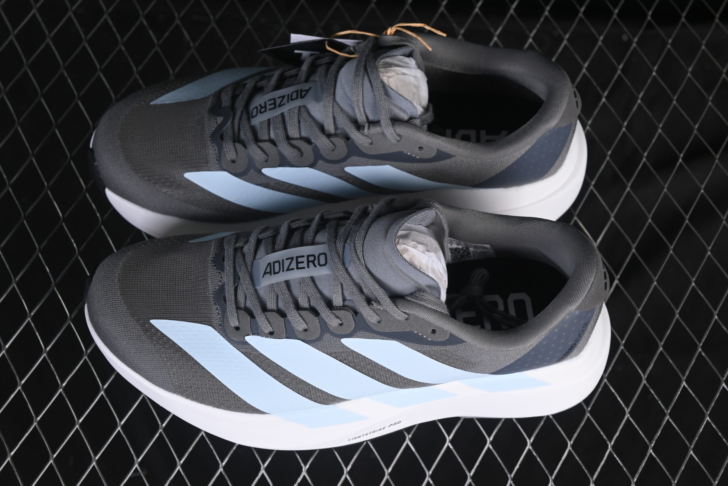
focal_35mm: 75
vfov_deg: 18.2
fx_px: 1517
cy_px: 243
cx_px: 364
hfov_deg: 27.0
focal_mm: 50
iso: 160
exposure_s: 1/80
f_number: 7.1
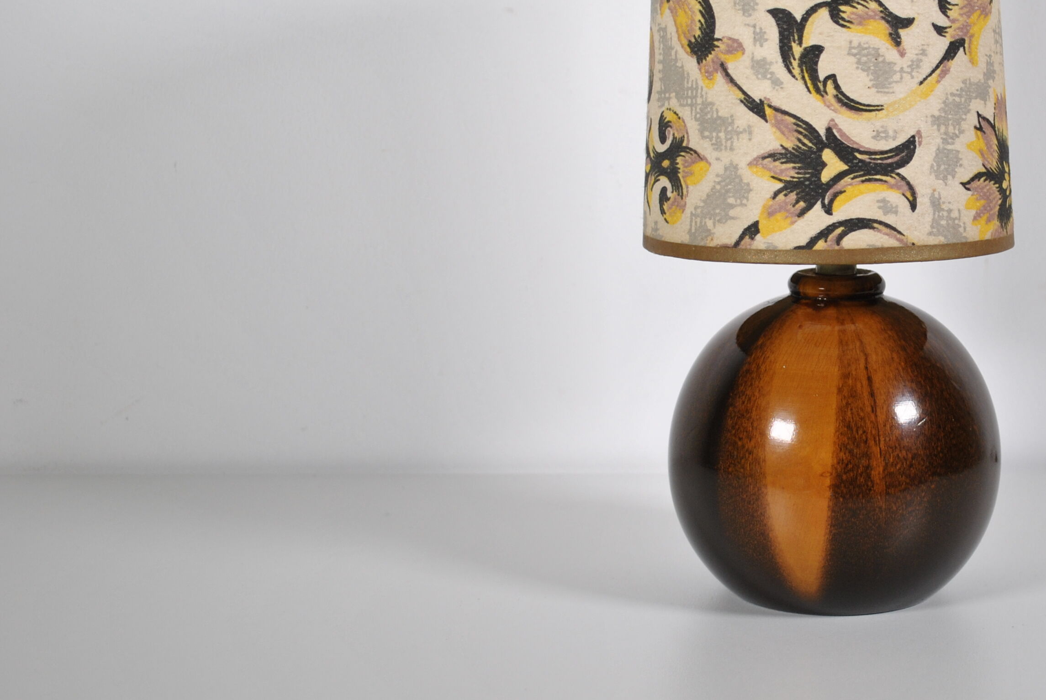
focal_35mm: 71
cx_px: 840
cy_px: 247
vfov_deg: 19.2
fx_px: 2065
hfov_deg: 27.8
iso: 200
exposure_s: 1/160
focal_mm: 28
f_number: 4.5
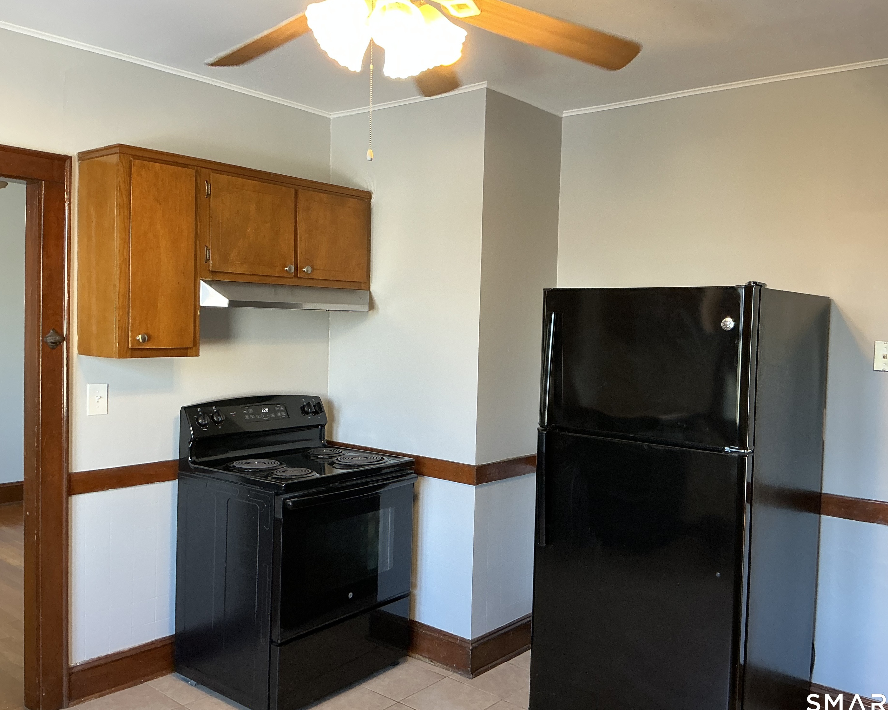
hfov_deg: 58.7
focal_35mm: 30
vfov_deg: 48.5
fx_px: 788
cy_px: 354
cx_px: 464
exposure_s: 1/60
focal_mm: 3
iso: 80
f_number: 1.8
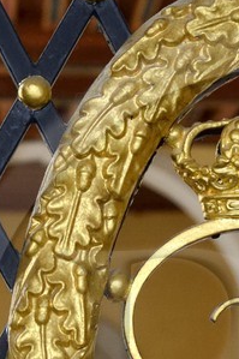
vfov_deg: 8.0
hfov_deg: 5.3
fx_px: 2562
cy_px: 399
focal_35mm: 257
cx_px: 303
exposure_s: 1/100
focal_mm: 48
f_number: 6.3
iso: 1600
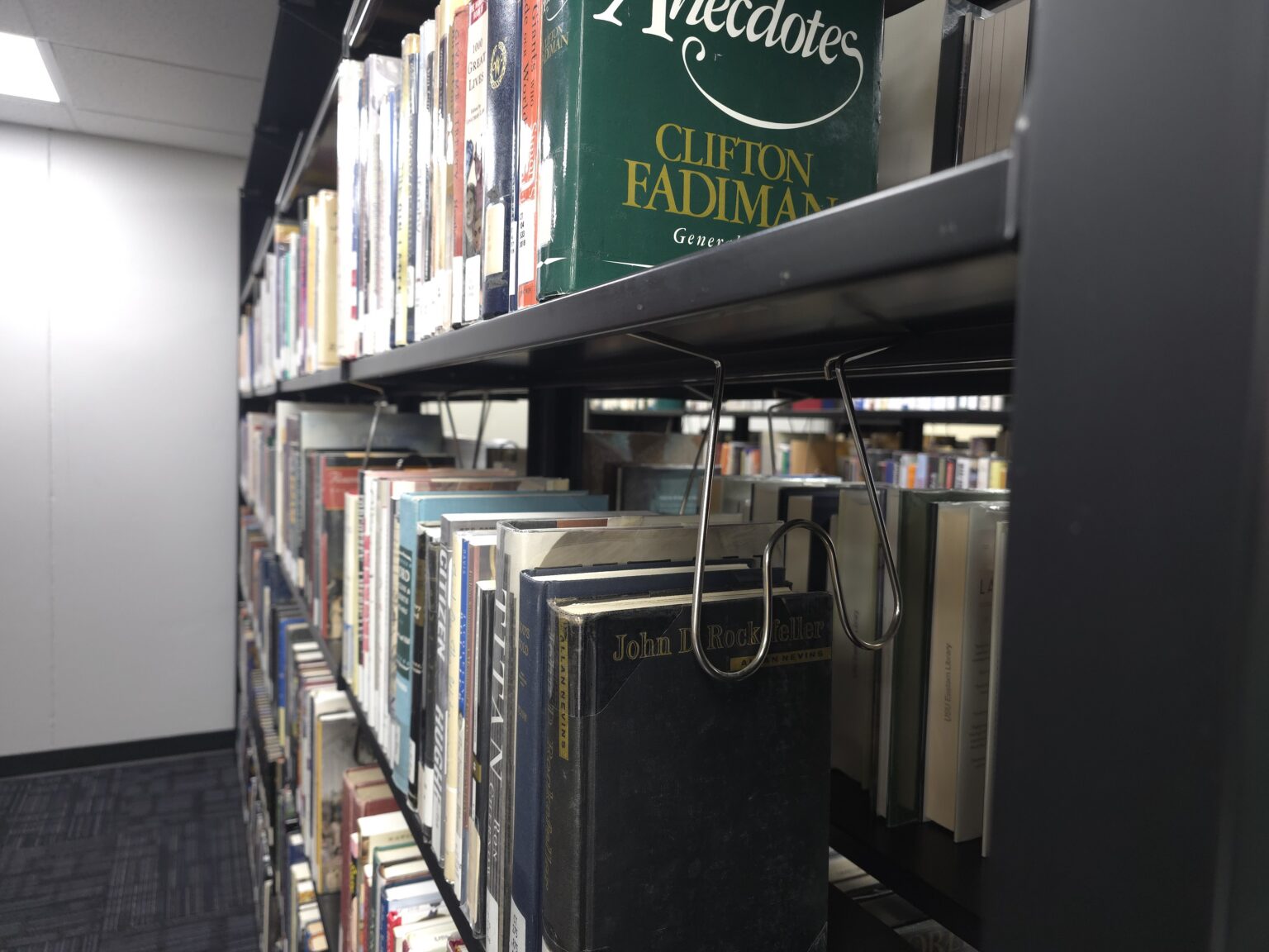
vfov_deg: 58.9
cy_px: 476
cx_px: 634
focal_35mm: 23
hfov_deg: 73.9
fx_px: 843
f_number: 1.7
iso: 320
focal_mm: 6.3
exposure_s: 1/60
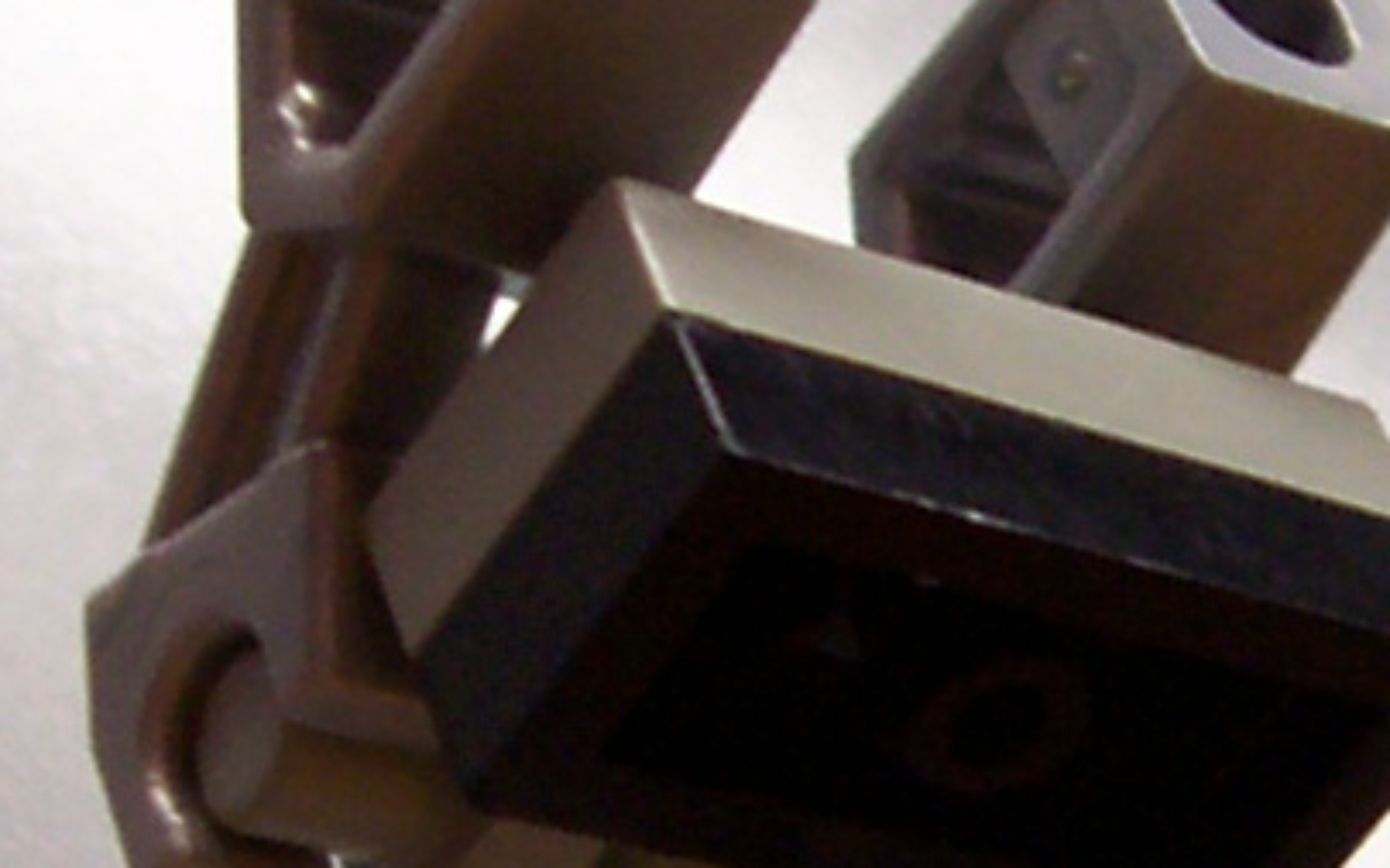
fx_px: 7765
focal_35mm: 205
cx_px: 1222
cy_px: 827
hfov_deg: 10.2
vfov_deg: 6.4
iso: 80
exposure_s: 1/73
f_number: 2.7
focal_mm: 5.6
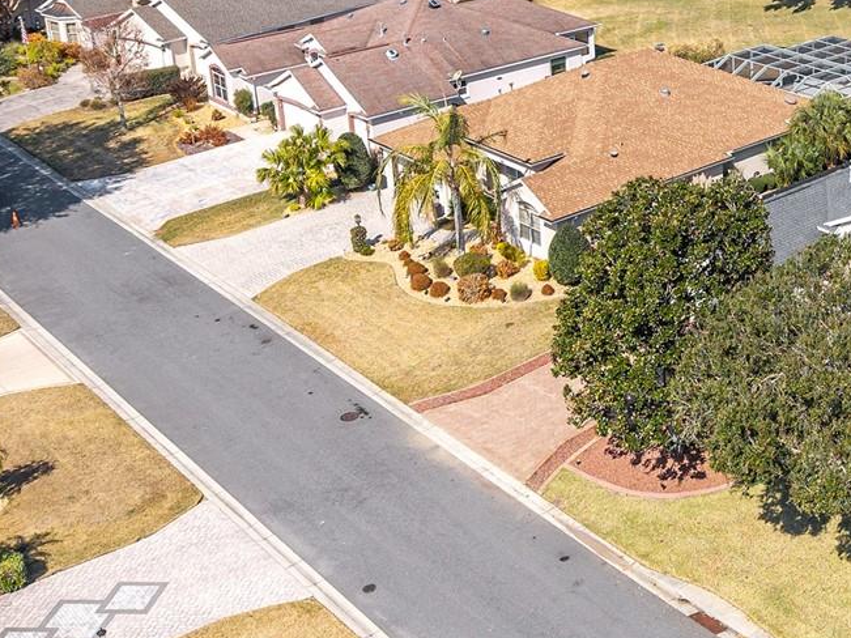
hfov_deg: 30.4
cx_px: 847
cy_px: 31
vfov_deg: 23.9
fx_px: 1450
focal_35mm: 59
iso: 110
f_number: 1.8
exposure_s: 1/3000
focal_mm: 8.67
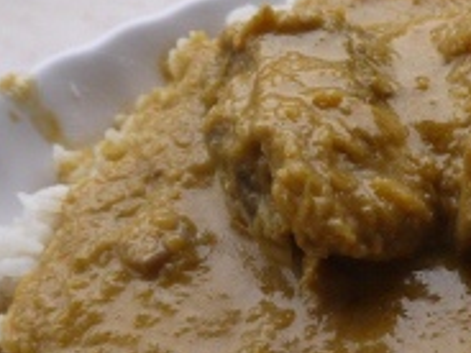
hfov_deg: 27.6
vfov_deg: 21.2
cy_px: 307
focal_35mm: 68
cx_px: 420
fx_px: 925
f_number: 5
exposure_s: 1/200
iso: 160
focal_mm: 14
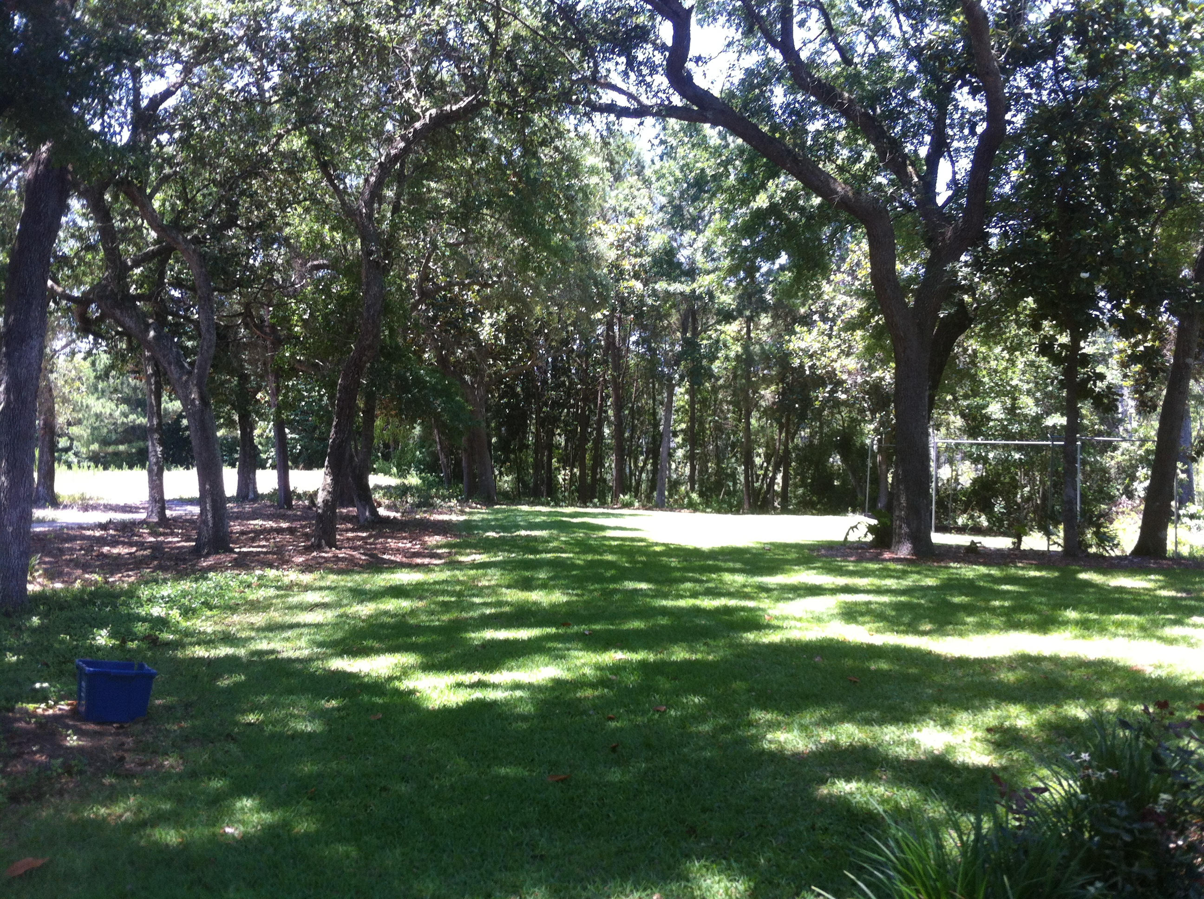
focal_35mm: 35
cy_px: 450
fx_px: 1216
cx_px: 602
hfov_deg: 52.7
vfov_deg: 40.6
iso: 80
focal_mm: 3.85
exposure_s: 1/120
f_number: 2.8
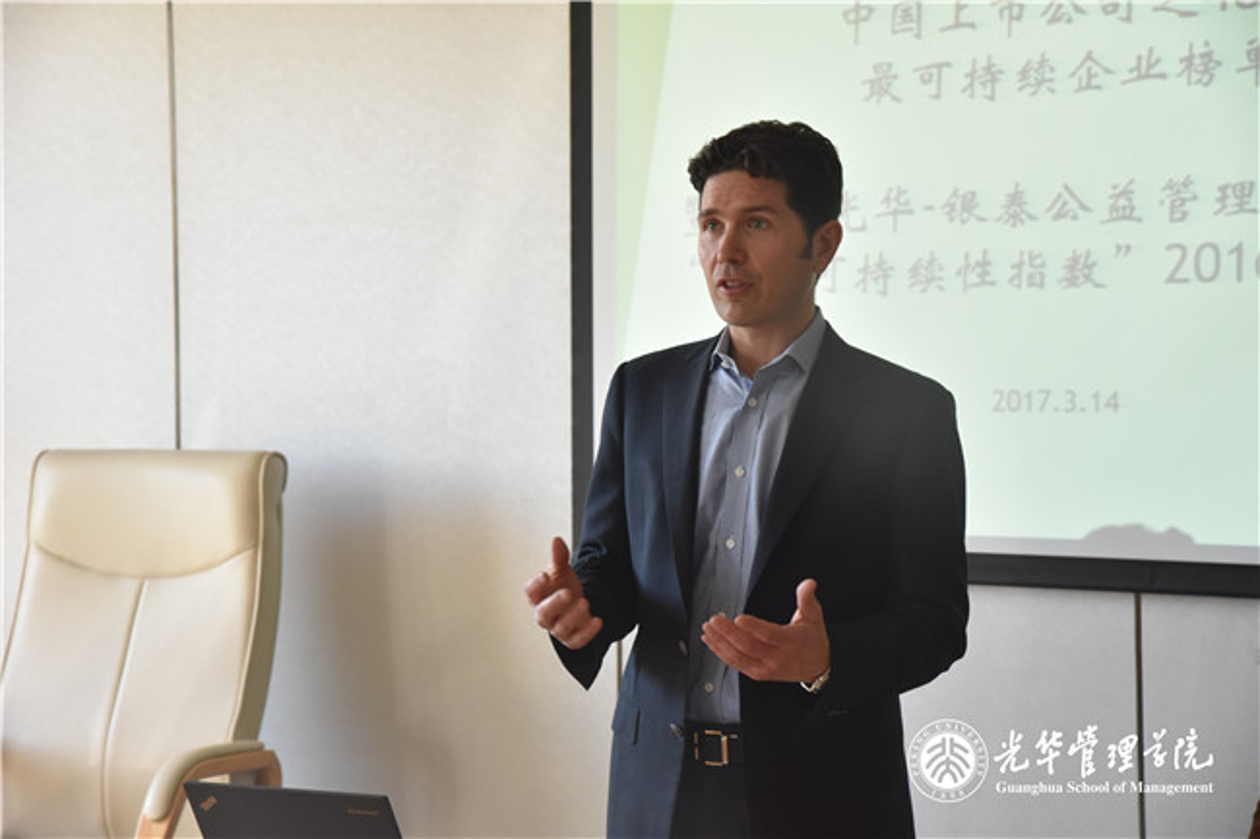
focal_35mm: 86
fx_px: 3009
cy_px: 420
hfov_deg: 23.7
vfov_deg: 15.9
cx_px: 630
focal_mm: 86
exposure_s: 1/250
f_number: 8
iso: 5000
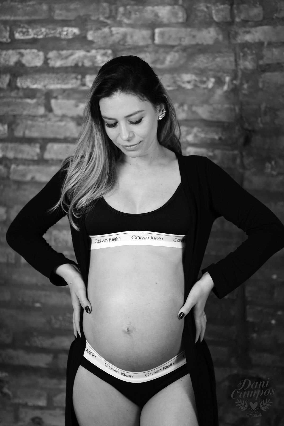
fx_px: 1005
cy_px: 213
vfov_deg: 23.9
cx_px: 142
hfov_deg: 16.1
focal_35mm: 85
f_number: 1.8
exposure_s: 1/100
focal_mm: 85
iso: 100
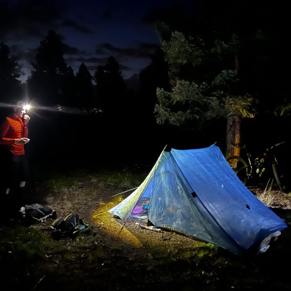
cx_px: 125
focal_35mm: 31
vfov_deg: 52.5
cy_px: 145
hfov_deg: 52.3
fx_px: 295
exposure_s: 1/2
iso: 1600
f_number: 1.5
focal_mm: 5.7
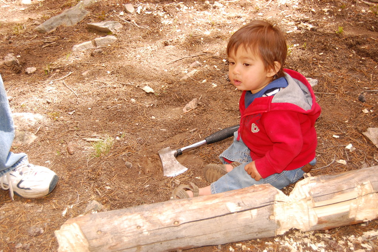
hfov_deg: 42.4
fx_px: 488
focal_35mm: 46
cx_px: 189
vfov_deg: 28.9
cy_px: 126
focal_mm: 31
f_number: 4.5
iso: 400
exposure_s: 1/500
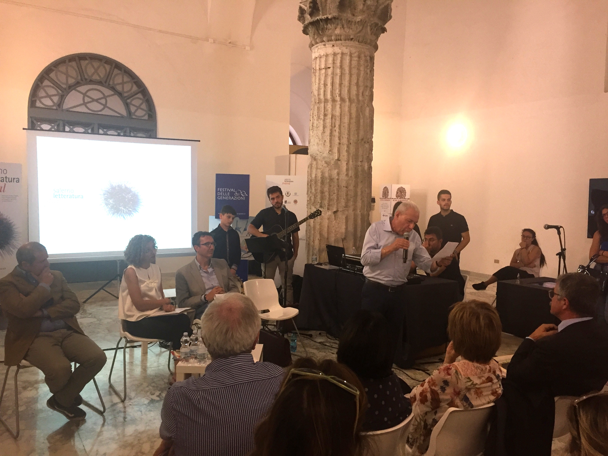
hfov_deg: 61.7
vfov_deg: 48.2
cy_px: 228
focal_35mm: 29
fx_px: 509
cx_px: 304
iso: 64
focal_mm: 4.15
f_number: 2.2
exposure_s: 1/33
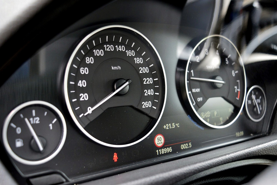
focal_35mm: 38
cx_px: 138
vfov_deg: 35.5
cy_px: 92
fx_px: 289
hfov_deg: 51.3
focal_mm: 25
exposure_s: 1/60
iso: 800
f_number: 4
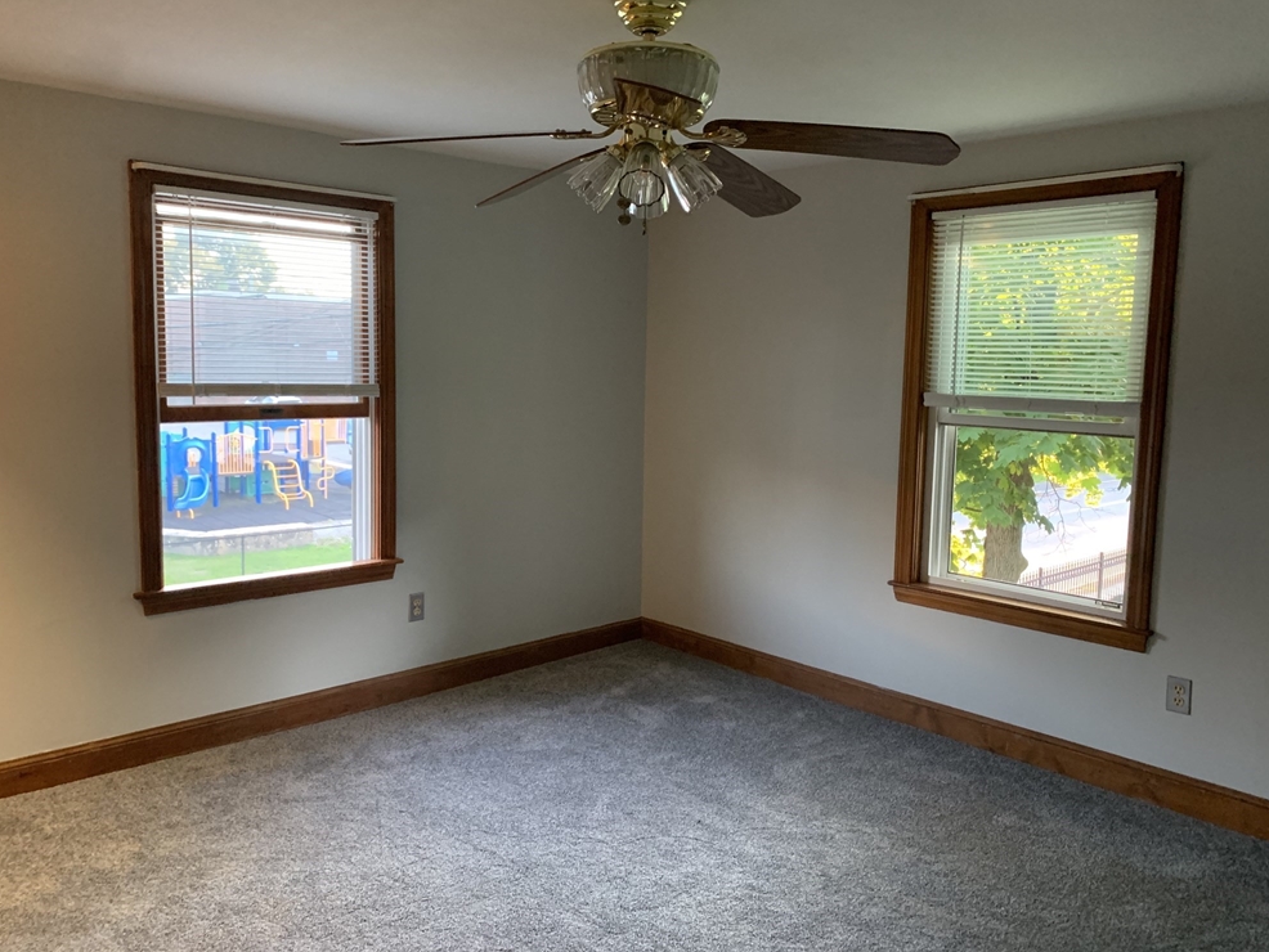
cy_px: 461
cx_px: 616
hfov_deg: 65.3
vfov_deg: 51.4
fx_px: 990
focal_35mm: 27
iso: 250
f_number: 1.8
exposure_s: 1/40
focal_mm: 4.25
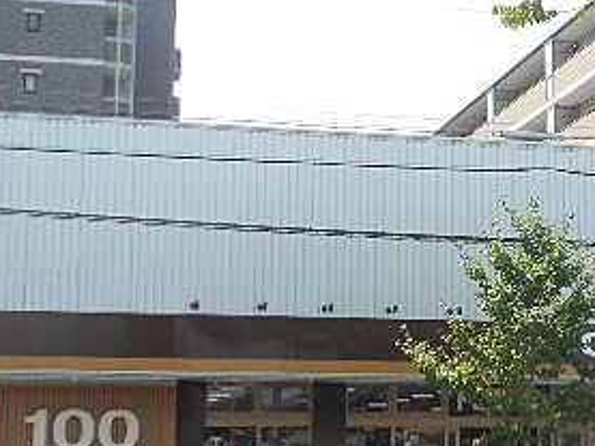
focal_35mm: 90
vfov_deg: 16.4
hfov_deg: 21.5
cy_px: 182
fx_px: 1548
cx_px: 458
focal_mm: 6.7
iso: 80
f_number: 3.9
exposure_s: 1/500
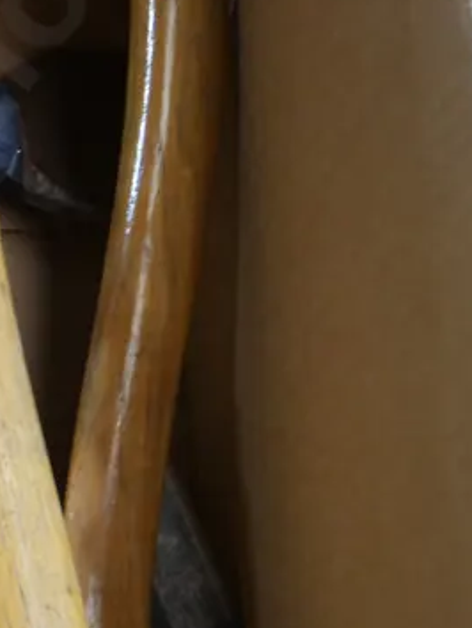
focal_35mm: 81
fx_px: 1471
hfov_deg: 17.3
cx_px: -116
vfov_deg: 24.0
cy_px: 215
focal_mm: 14
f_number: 3.5
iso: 400
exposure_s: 1/60
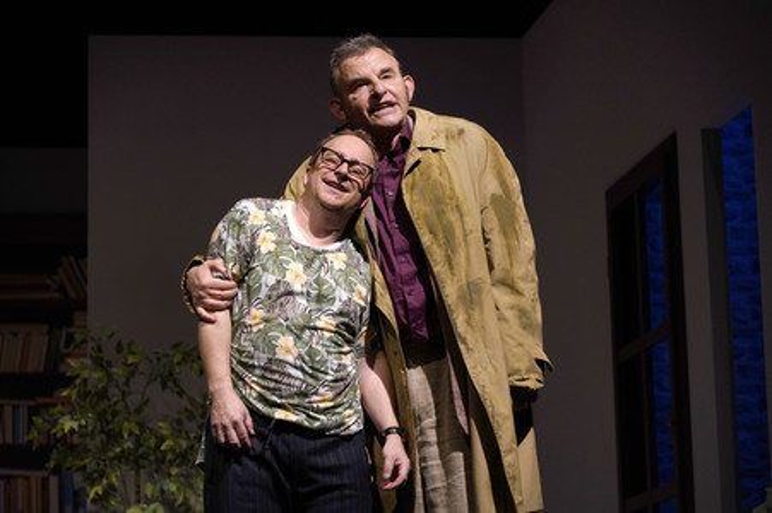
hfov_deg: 18.9
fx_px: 2314
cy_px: 256
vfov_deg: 12.7
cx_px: 386
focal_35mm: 108
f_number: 4.5
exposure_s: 1/160
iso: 1600
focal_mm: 108
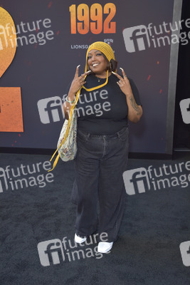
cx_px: 95
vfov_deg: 44.5
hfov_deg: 30.5
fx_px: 348
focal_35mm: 44
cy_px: 142
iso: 640
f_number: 6.3
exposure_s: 1/250
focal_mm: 44
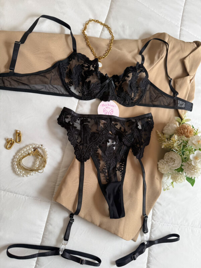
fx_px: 186
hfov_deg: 56.8
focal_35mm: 24
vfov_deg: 71.6
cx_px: 100
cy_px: 134
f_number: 1.8
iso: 80
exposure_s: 1/120
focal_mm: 6.76
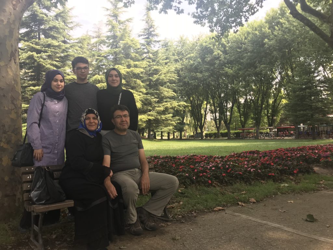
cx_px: 166
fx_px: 269
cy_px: 125
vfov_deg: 49.7
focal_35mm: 28
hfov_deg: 63.4
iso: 20
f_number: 1.8
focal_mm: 3.99
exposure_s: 1/268
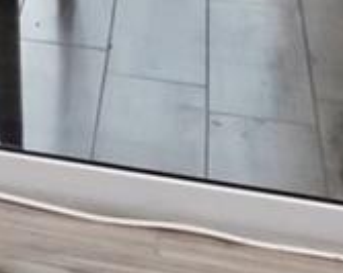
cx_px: -774
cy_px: -564
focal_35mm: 189
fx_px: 1915
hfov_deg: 8.2
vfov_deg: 7.2
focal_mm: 14
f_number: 16
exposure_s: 1/200
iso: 1600
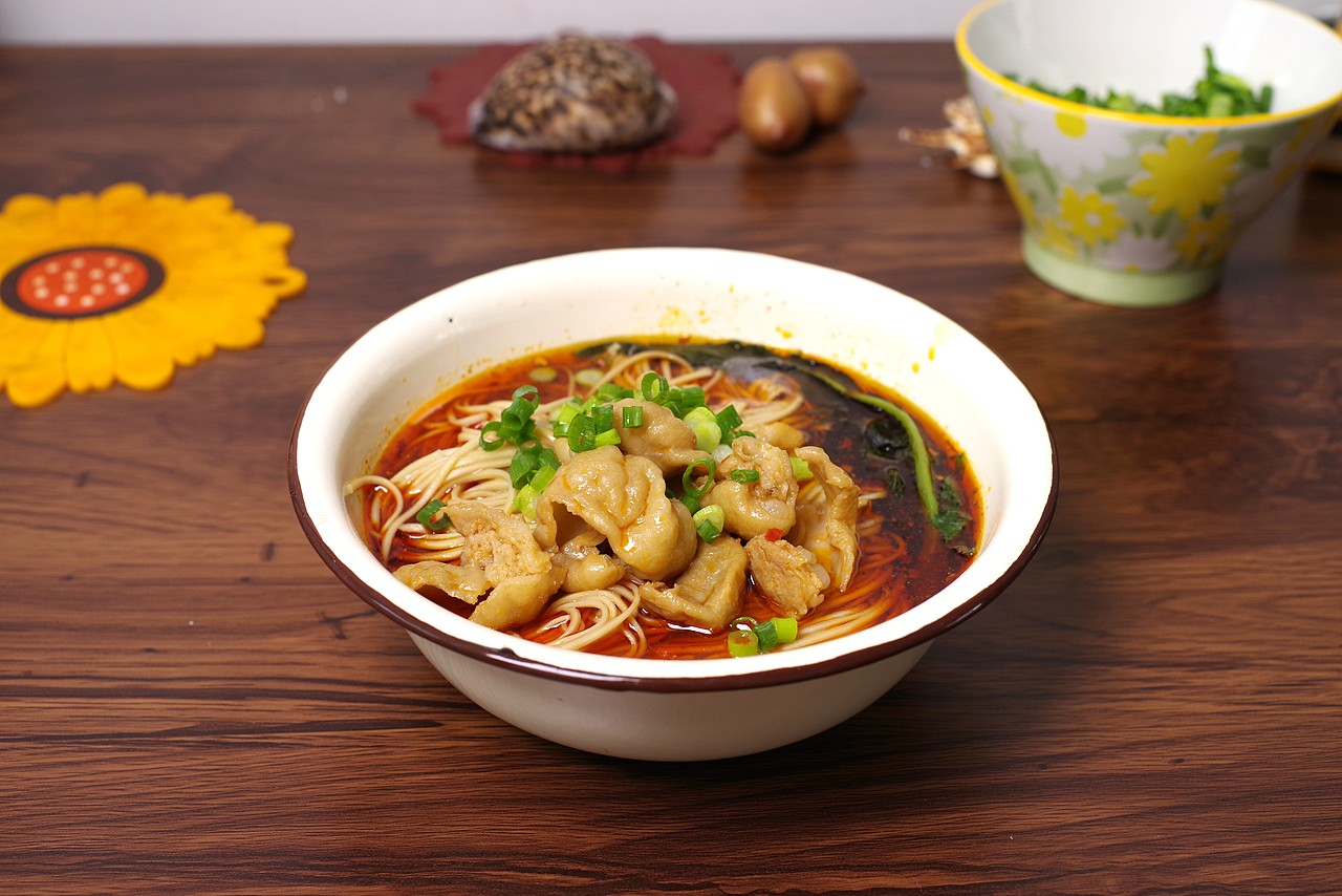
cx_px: 671
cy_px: 448
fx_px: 1603
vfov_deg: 31.2
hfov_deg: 45.4
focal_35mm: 43
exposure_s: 1/100
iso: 400
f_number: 7.1
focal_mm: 43
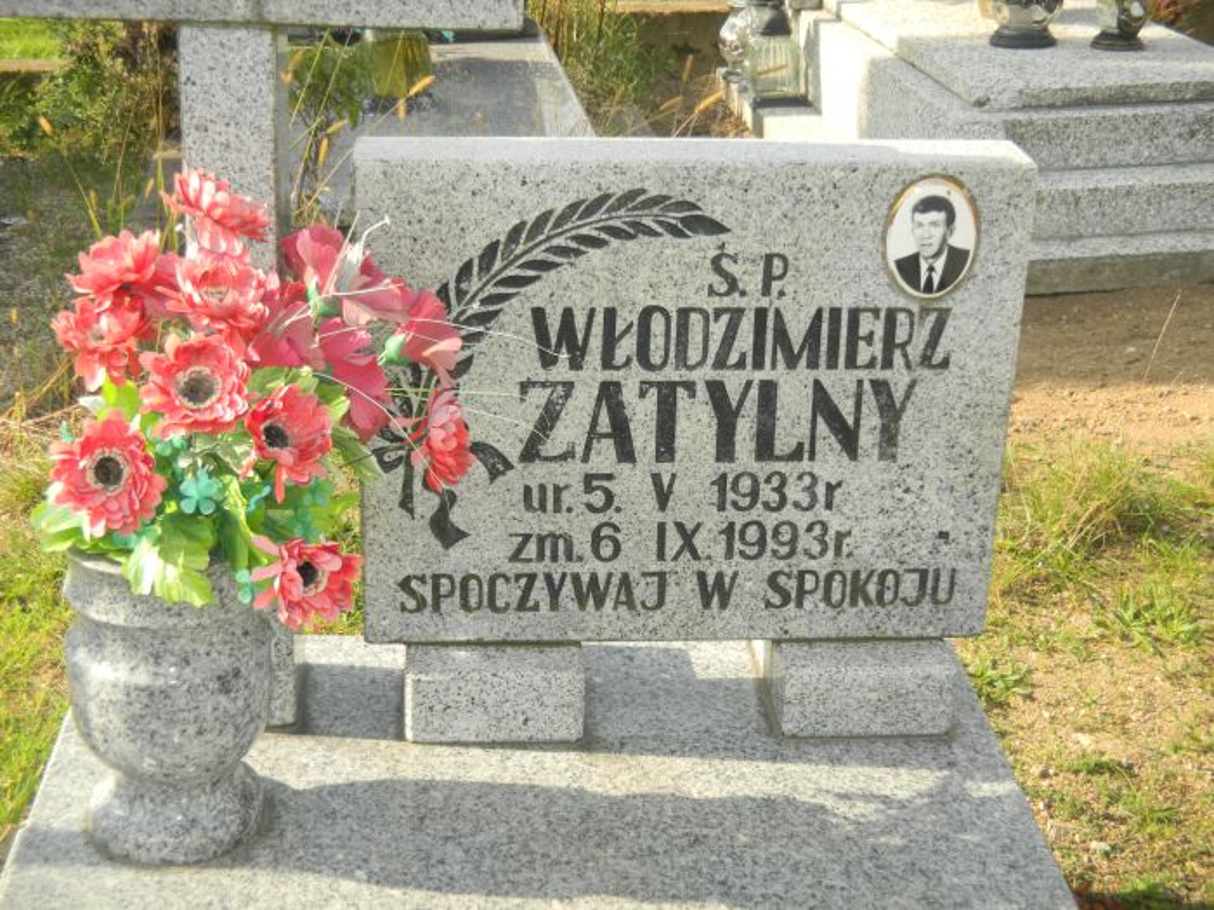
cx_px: 607
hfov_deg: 34.9
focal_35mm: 55
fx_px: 1929
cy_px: 455
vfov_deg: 26.6
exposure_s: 1/276
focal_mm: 9.9
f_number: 4.2
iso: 113
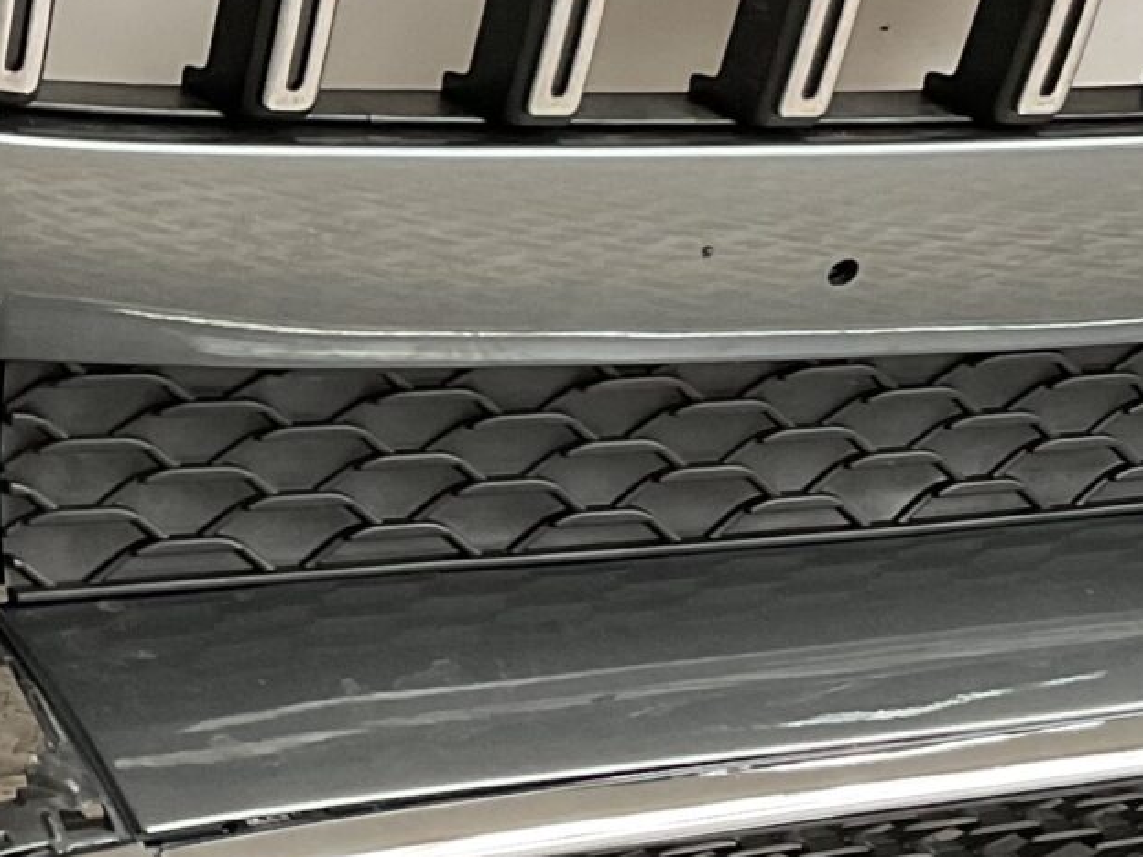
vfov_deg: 12.4
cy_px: 211
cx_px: -123
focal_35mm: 119
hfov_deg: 16.1
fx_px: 3929
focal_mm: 3
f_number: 1.8
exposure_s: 1/50
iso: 80
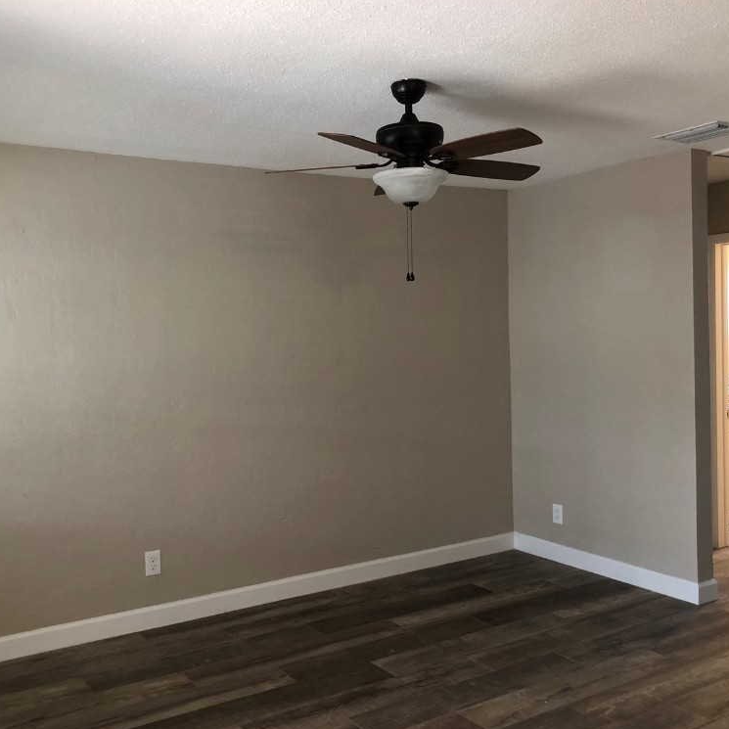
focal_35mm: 34
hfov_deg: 48.4
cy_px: 366
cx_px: 349
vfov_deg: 48.5
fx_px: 810
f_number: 1.8
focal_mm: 3.99
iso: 50
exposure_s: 1/15
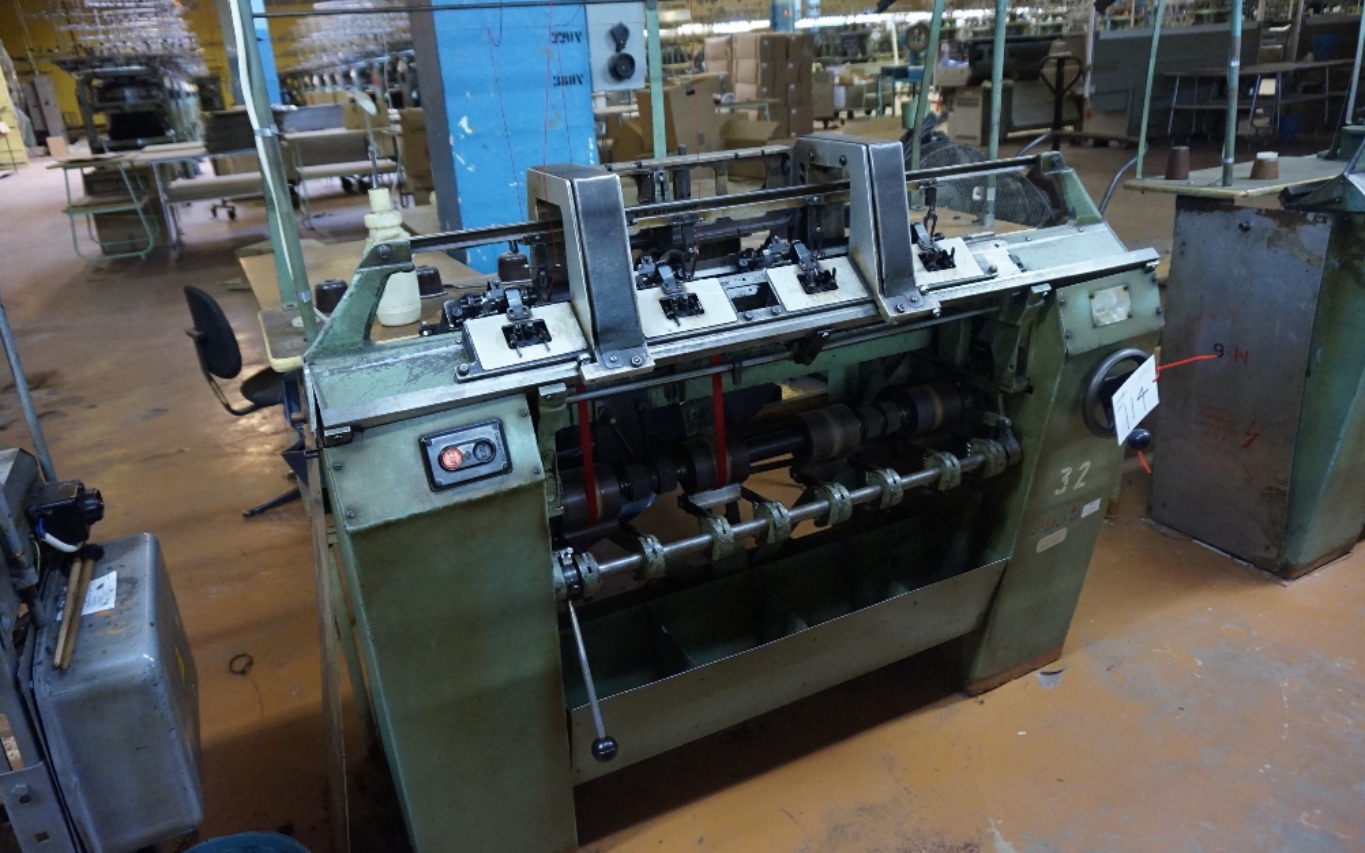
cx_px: 687
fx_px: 930
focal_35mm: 25
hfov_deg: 72.6
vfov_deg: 49.3
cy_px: 418
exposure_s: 1/40
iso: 3200
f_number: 3.5
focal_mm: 16
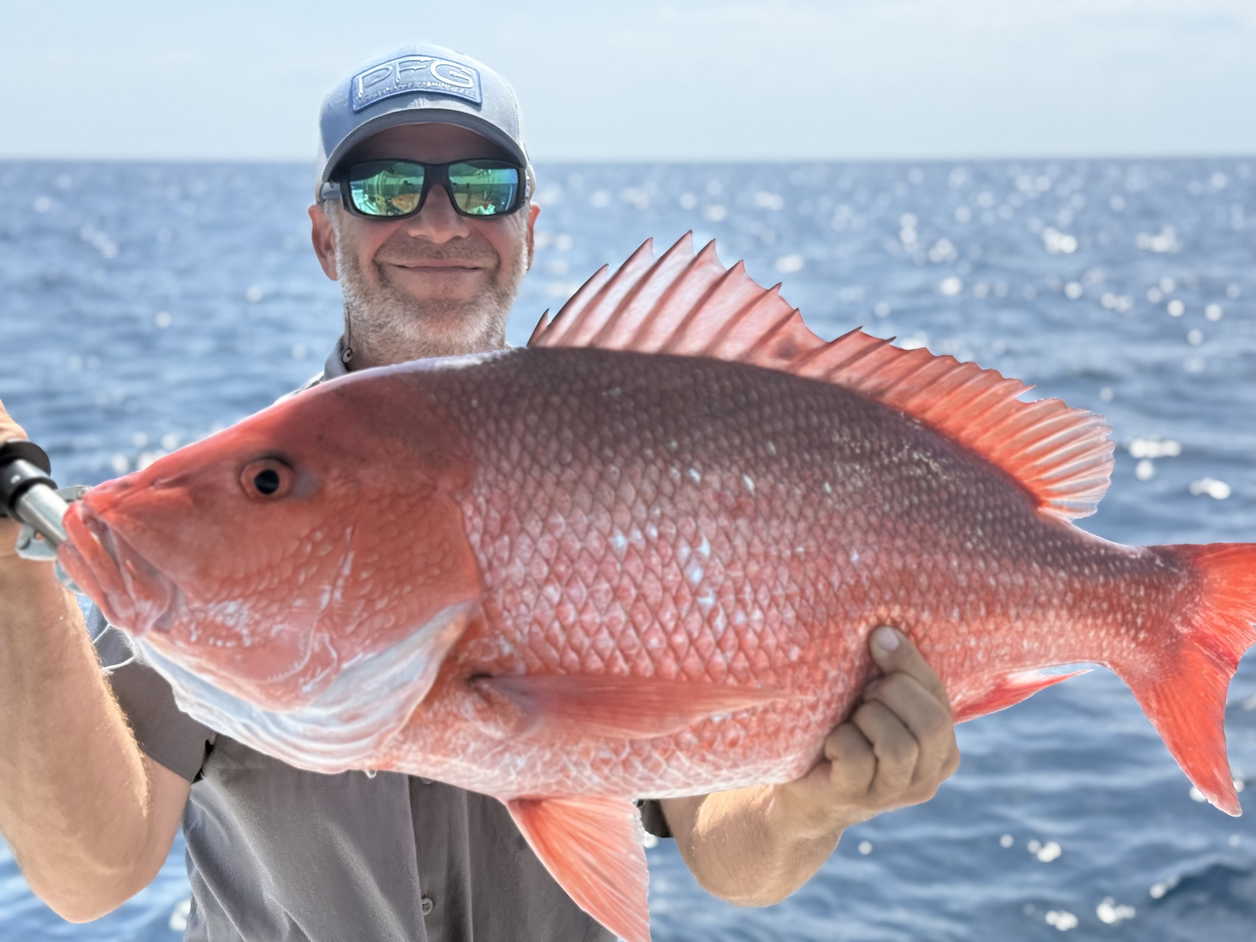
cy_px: 471
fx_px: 1742
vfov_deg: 30.3
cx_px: 628
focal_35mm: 48
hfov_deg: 39.7
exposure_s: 1/5208
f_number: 1.78
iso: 80
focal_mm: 6.76
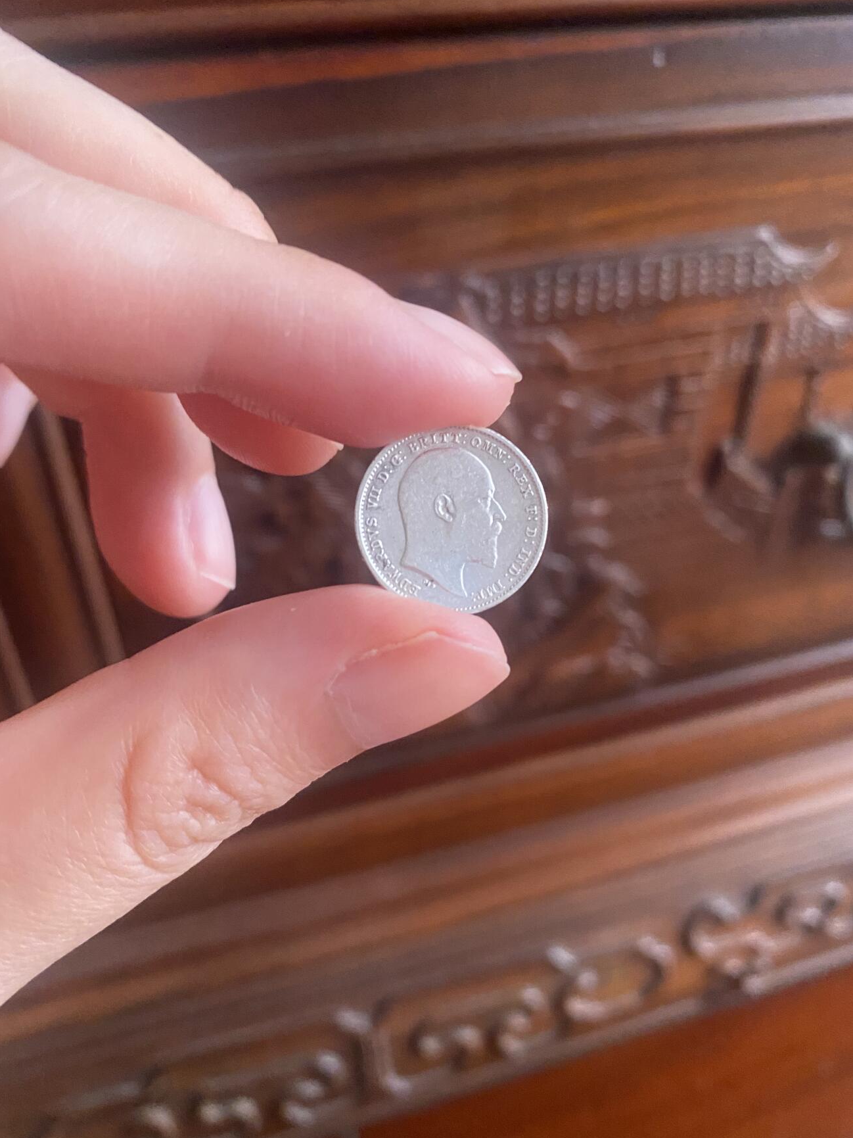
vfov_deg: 67.3
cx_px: 410
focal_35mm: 26
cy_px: 555
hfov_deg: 53.0
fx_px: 854
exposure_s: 1/58
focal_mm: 4.25
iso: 500
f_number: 1.8
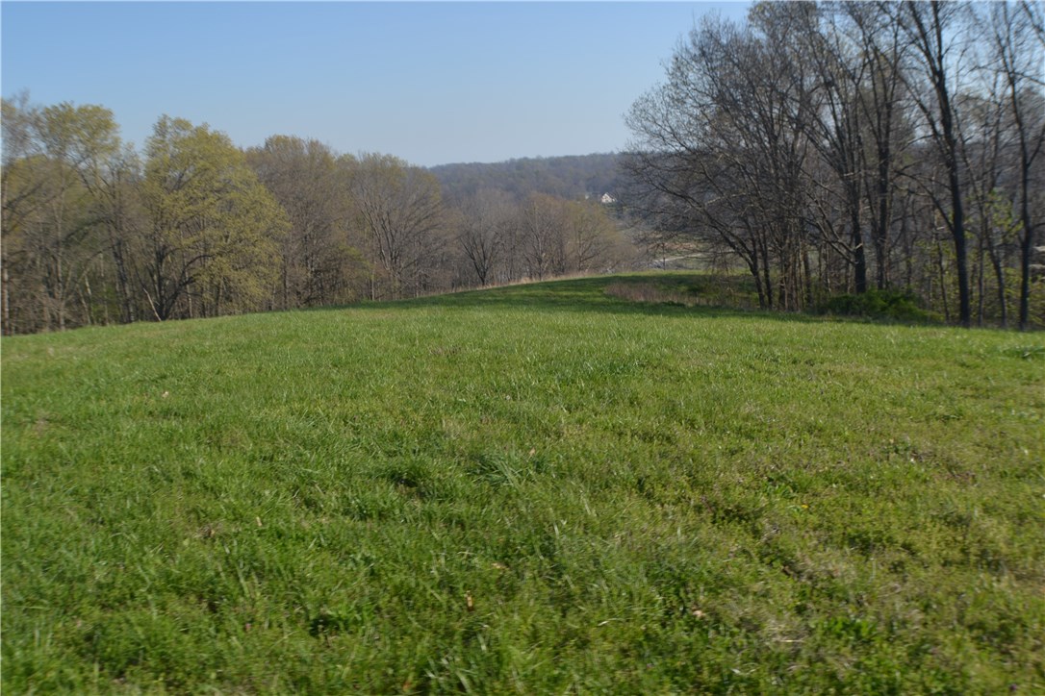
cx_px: 522
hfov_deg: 46.4
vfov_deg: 31.9
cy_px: 348
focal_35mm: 42
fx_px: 1219
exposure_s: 1/200
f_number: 7.1
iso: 100
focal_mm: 28
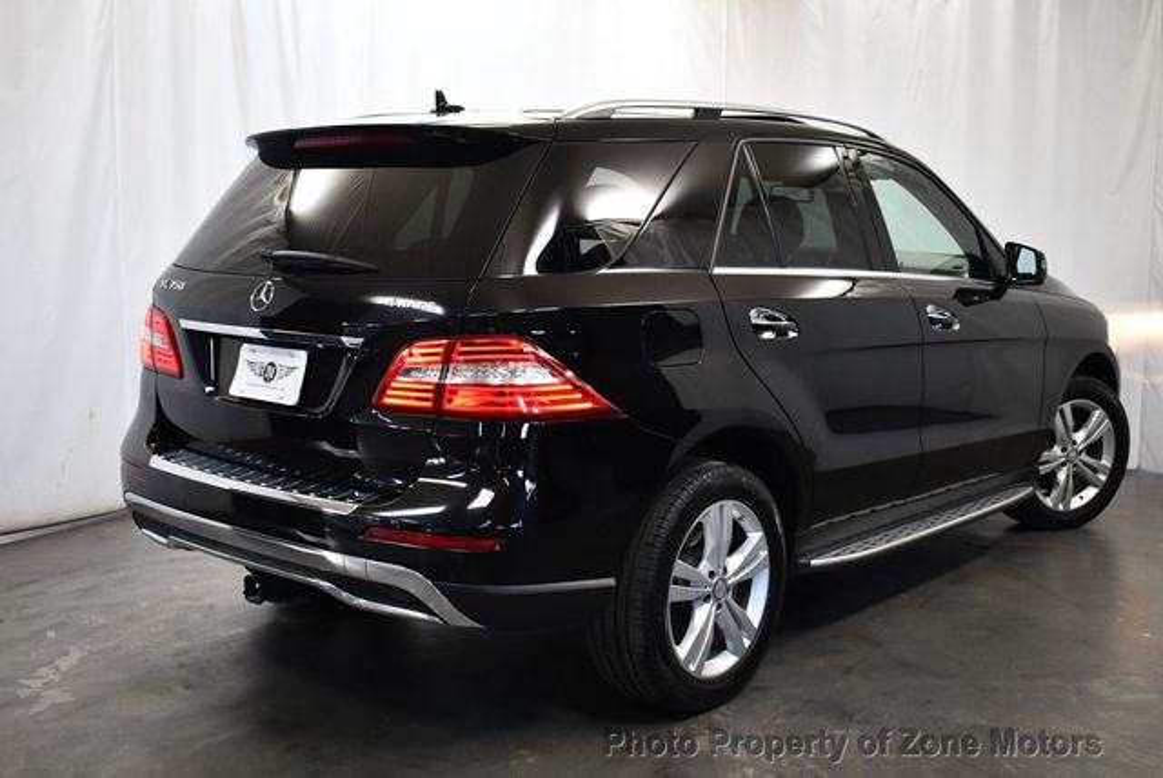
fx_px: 1358
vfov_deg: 32.0
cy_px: 389
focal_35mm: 42
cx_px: 582
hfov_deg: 46.4
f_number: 3.8
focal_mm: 21
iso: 800
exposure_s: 1/160
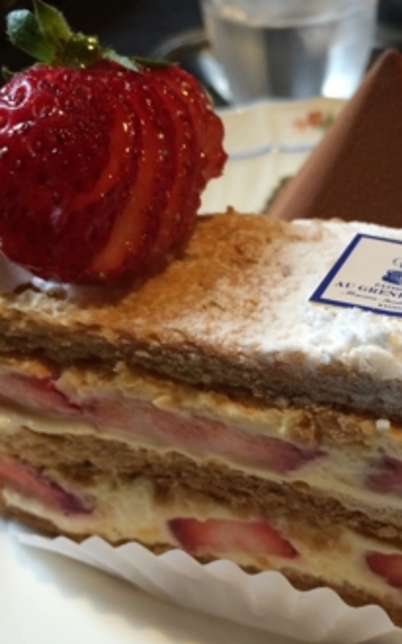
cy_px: 328
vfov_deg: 47.2
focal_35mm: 42
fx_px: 737
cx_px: 293
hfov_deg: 30.1
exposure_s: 1/30
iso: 50
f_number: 2.2
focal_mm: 4.15
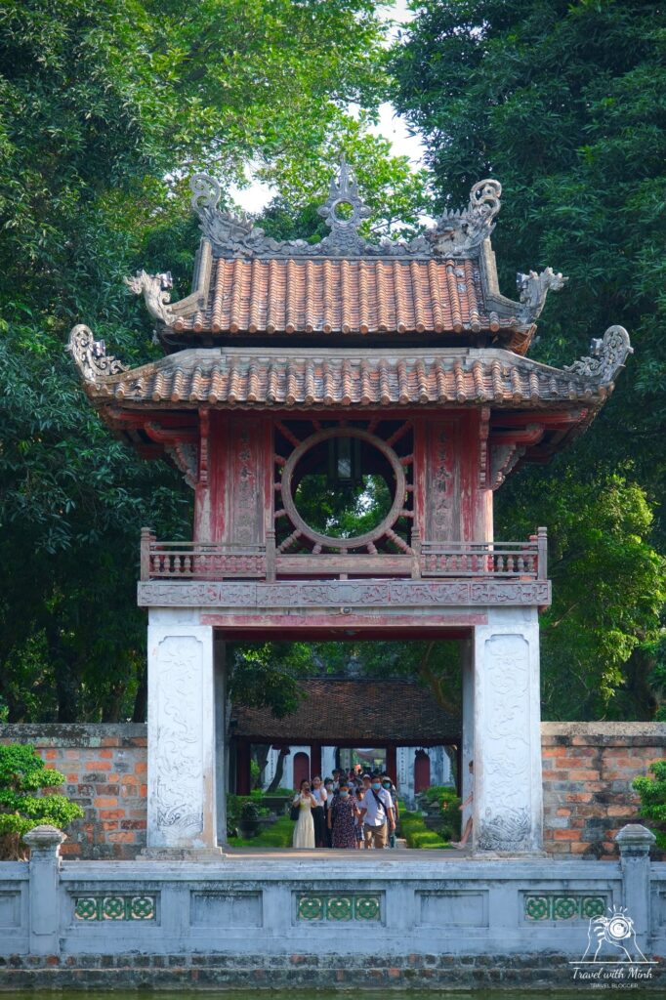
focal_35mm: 108
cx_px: 333
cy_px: 500
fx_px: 2999
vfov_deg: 18.9
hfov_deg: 12.7
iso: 800
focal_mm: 72.1
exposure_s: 1/750
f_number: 4
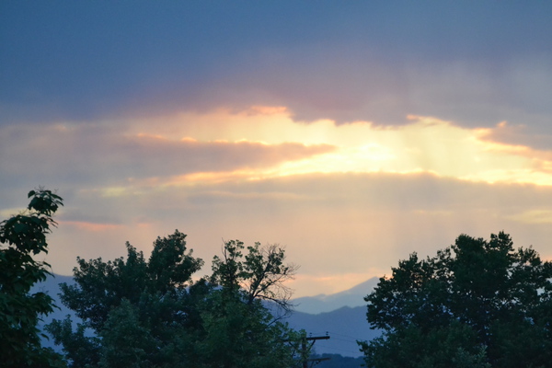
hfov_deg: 5.7
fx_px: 5520
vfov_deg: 3.8
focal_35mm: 360
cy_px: 184
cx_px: 276
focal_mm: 240
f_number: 5.3
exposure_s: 1/100
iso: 3200
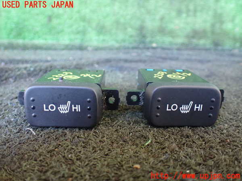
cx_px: 121
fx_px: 210
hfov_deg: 60.0
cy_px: 90
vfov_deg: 46.8
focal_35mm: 30
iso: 800
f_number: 2.3
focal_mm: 5.4
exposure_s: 1/30
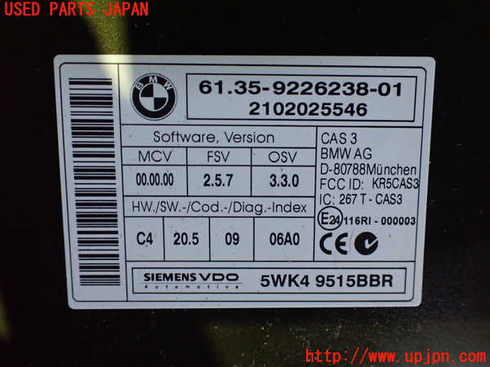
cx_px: 245
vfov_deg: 46.8
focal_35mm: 30
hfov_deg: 60.0
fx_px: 425
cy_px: 184
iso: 1000
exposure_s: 1/30
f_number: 2.3
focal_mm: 5.4
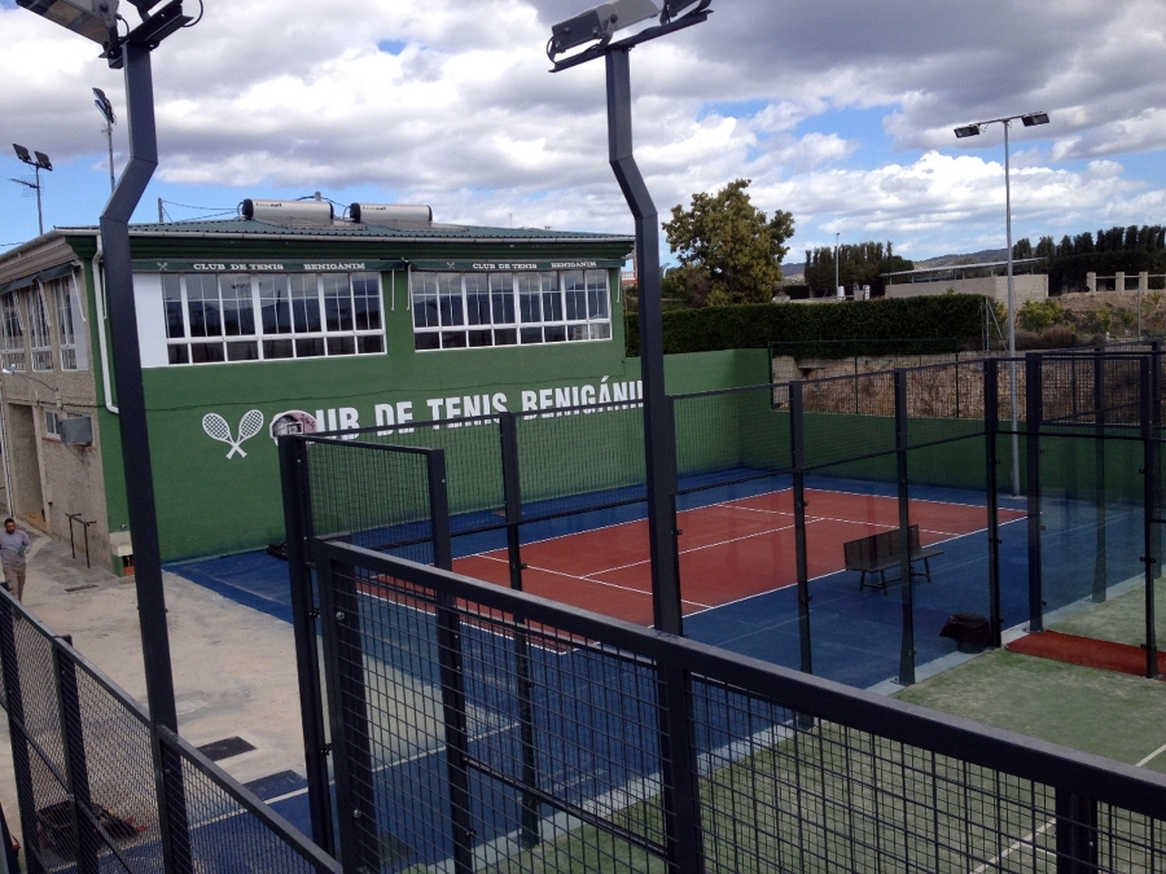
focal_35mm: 35
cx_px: 583
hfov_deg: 52.6
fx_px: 1179
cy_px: 437
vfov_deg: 40.7
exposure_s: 1/1255
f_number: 2.4
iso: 50
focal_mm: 4.28
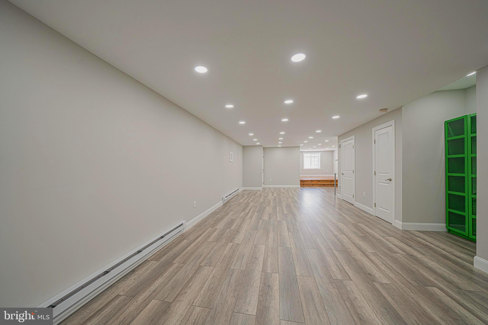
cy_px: 162
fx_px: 163
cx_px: 244
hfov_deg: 112.6
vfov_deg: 90.0
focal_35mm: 12
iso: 160
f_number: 6.3
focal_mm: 12
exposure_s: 1/15
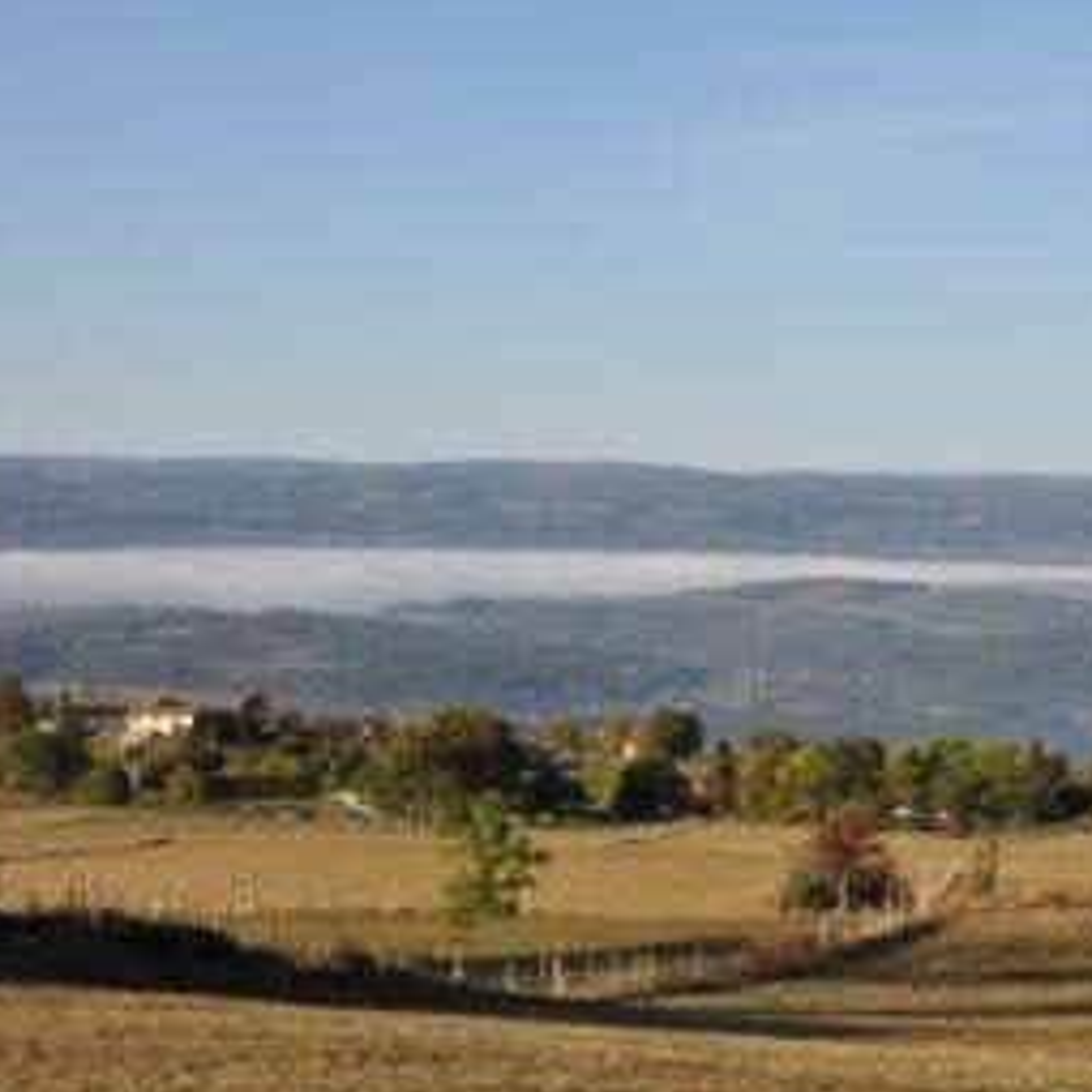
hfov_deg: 20.1
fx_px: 3034
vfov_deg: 20.4
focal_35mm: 85
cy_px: 621
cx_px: 912
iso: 800
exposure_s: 1/800
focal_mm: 38
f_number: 14
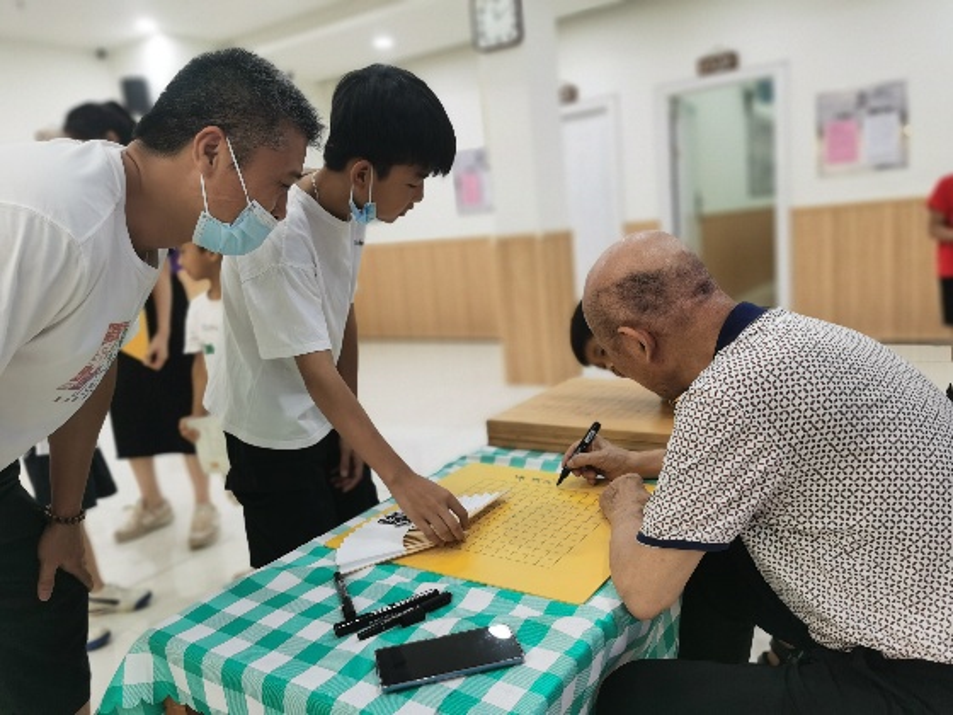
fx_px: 743
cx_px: 476
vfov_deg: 51.4
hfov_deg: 65.3
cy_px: 358
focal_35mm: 27
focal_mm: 5.56
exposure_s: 1/100
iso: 80
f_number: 1.6
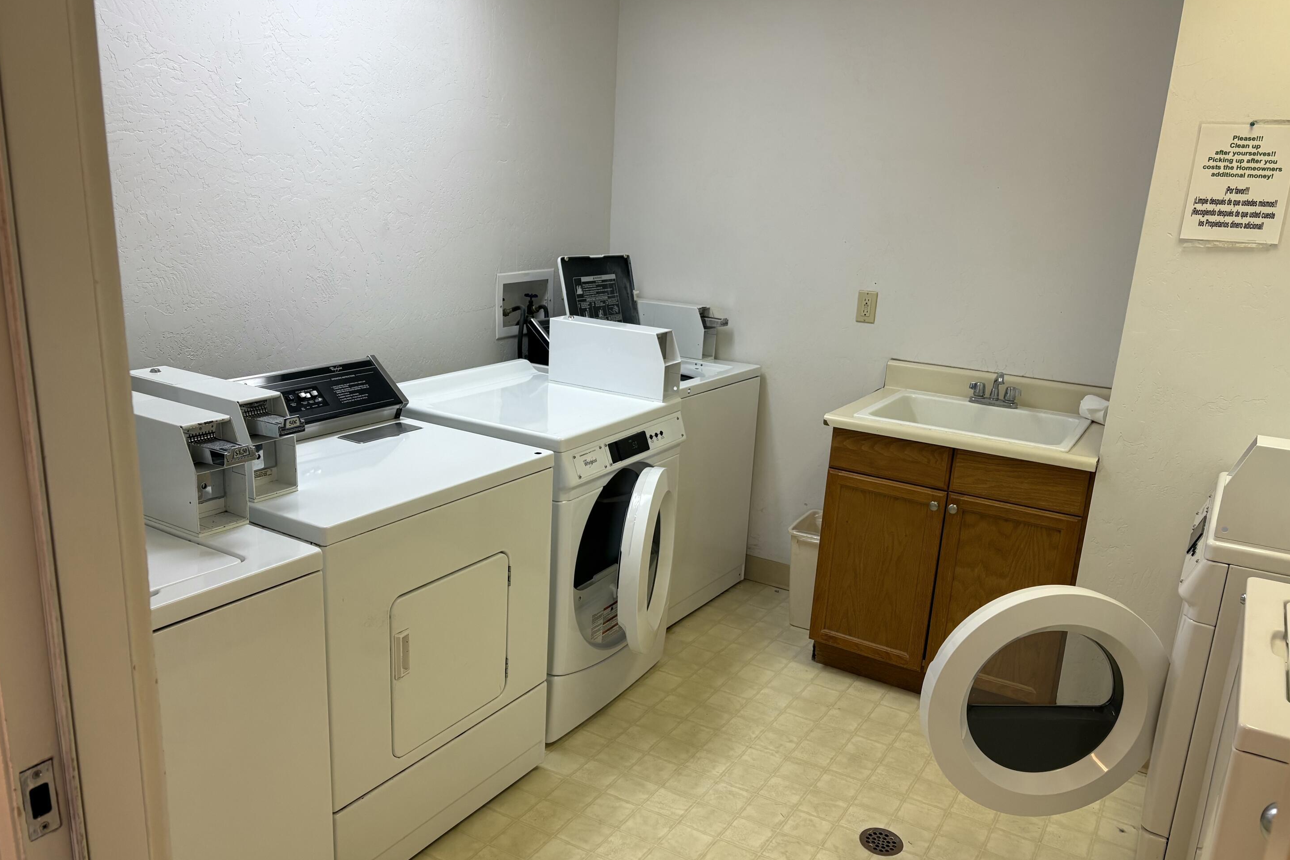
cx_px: 630
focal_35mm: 28
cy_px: 459
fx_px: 1003
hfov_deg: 65.5
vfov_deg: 46.4
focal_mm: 5.96
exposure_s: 1/120
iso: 100
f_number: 1.6
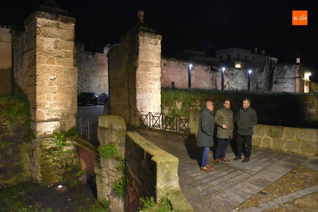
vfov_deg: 48.0
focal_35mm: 27
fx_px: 239
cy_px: 106
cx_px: 159
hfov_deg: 67.3
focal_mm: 18
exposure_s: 1/60
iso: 5600
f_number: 3.5
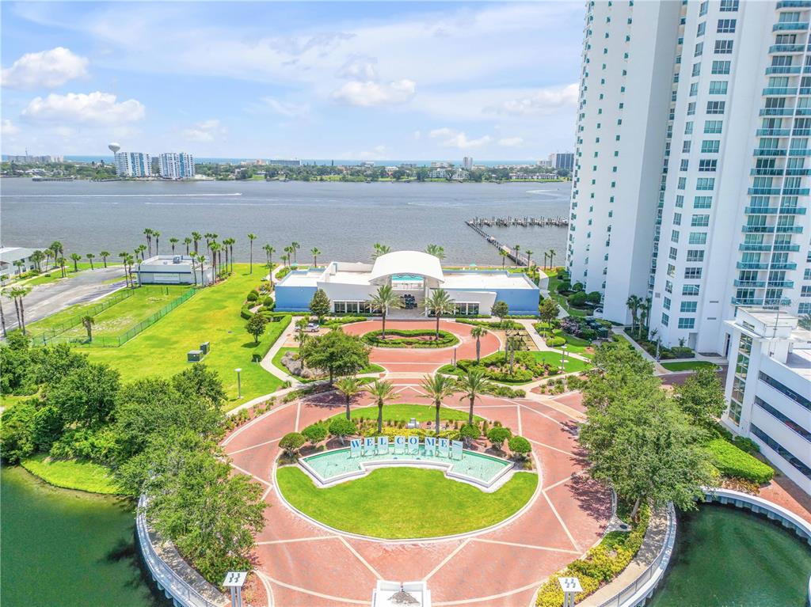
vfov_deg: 56.8
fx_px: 562
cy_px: 304
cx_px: 406
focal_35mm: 24
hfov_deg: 71.6
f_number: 1.7
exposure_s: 1/1000
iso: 110
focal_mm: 6.72
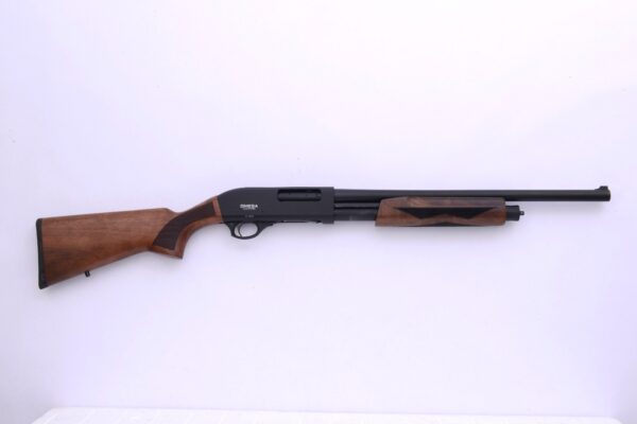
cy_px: 212
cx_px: 318
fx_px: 778
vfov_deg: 30.5
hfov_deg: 44.5
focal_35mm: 44
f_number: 18
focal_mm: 44
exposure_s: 1/80
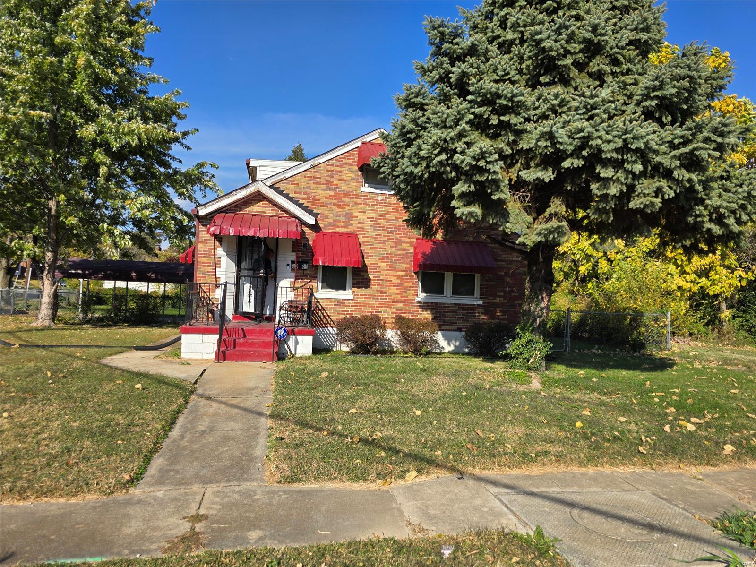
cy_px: 284
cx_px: 378
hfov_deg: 73.9
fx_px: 502
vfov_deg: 58.9
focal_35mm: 23
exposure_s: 1/769
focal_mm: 6.3
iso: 12
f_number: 1.7
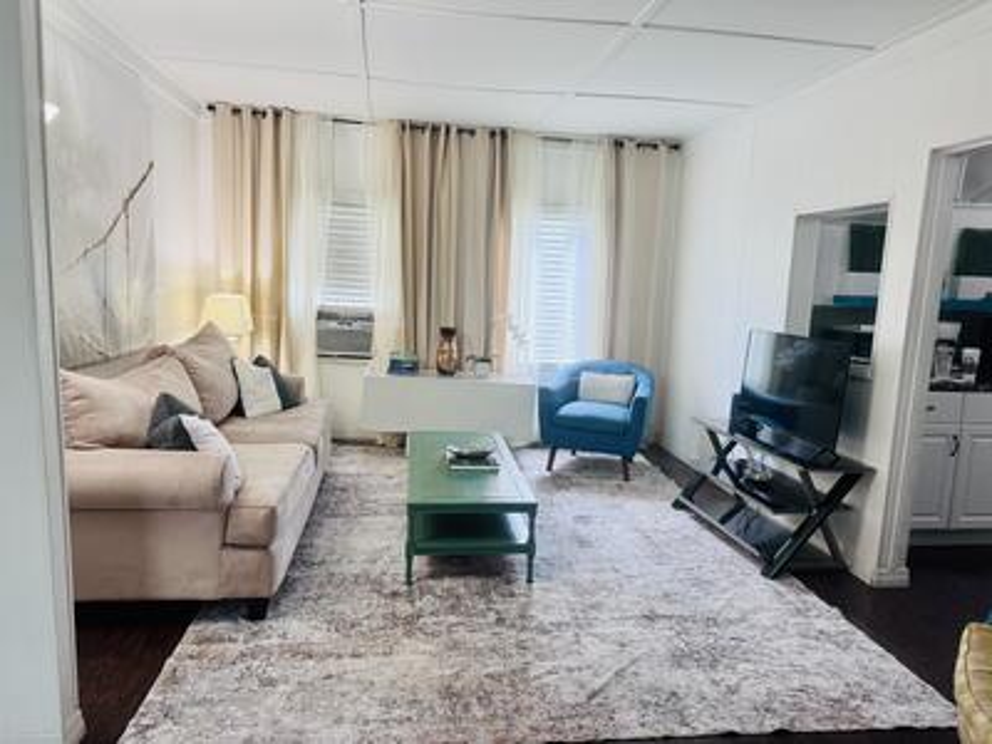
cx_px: 496
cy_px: 372
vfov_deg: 56.8
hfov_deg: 71.6
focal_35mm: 24
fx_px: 688
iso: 160
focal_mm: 6.86
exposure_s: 1/60
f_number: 1.78
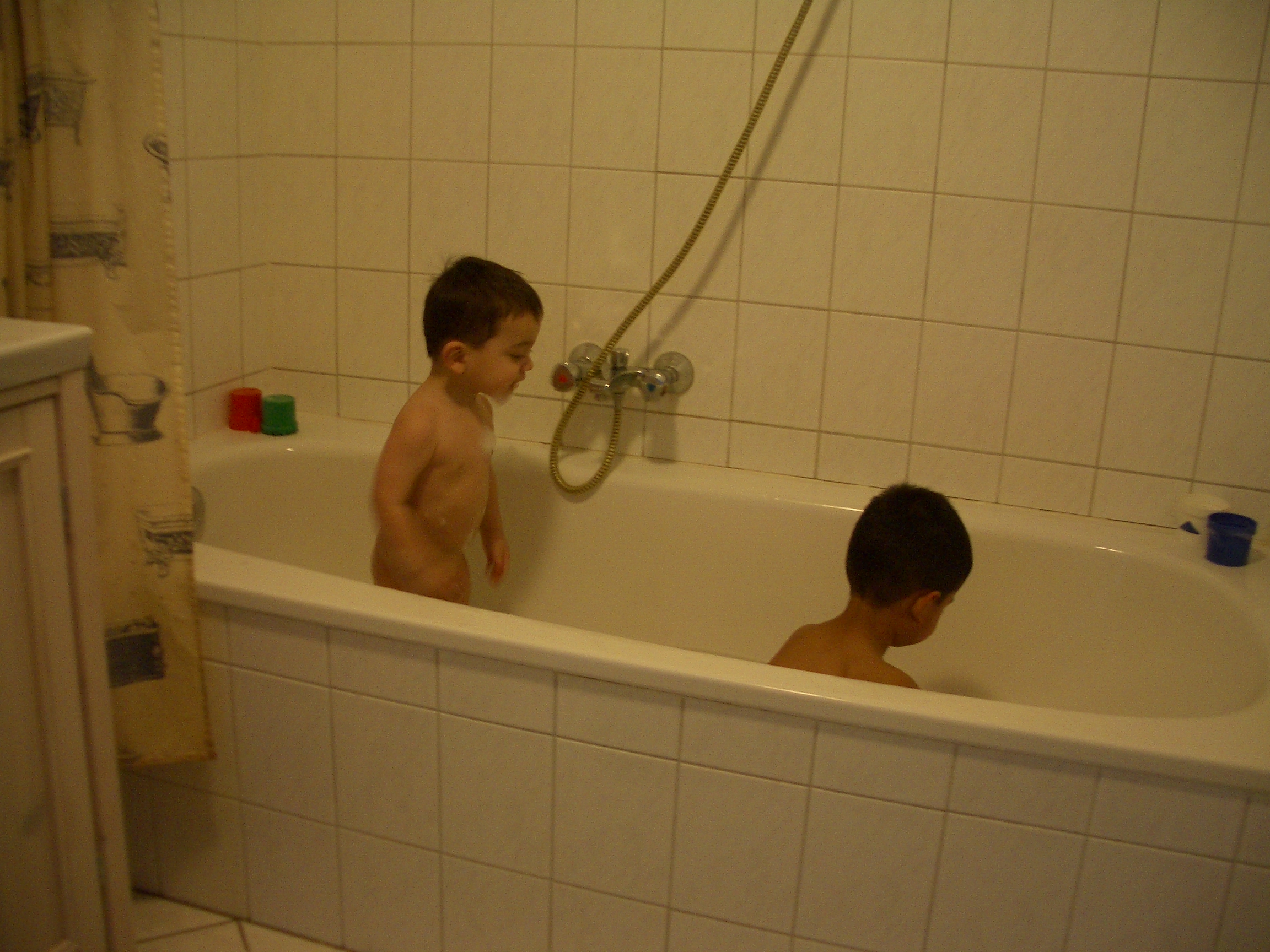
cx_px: 635
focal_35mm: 35
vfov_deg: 40.7
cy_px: 476
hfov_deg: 52.6
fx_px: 1284
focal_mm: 5.8
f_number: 2.6
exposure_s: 1/8
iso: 100
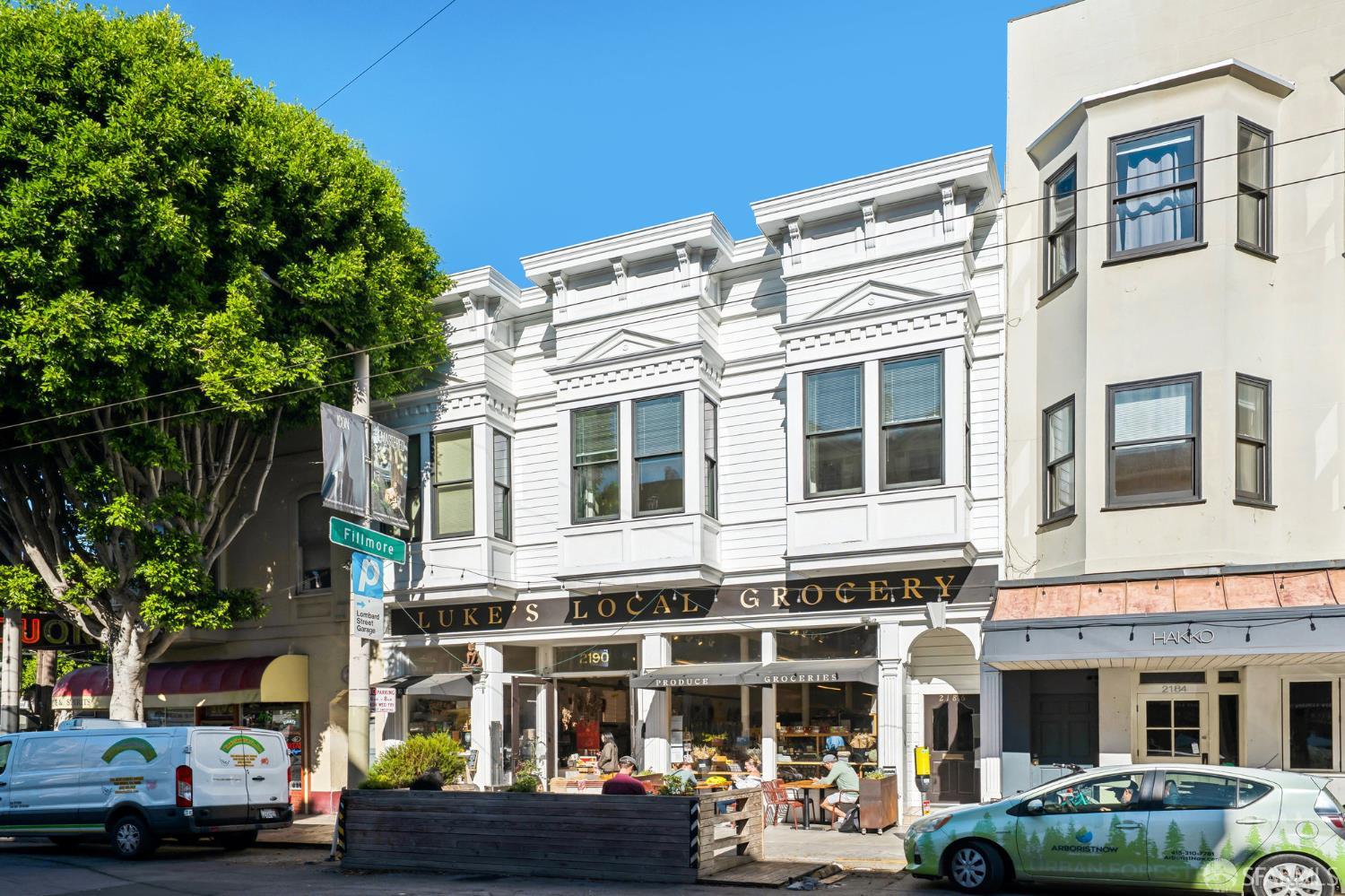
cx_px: 672
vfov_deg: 53.1
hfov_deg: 73.8
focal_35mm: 24
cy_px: 448
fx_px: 896
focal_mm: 24
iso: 200
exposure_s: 1/500
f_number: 11
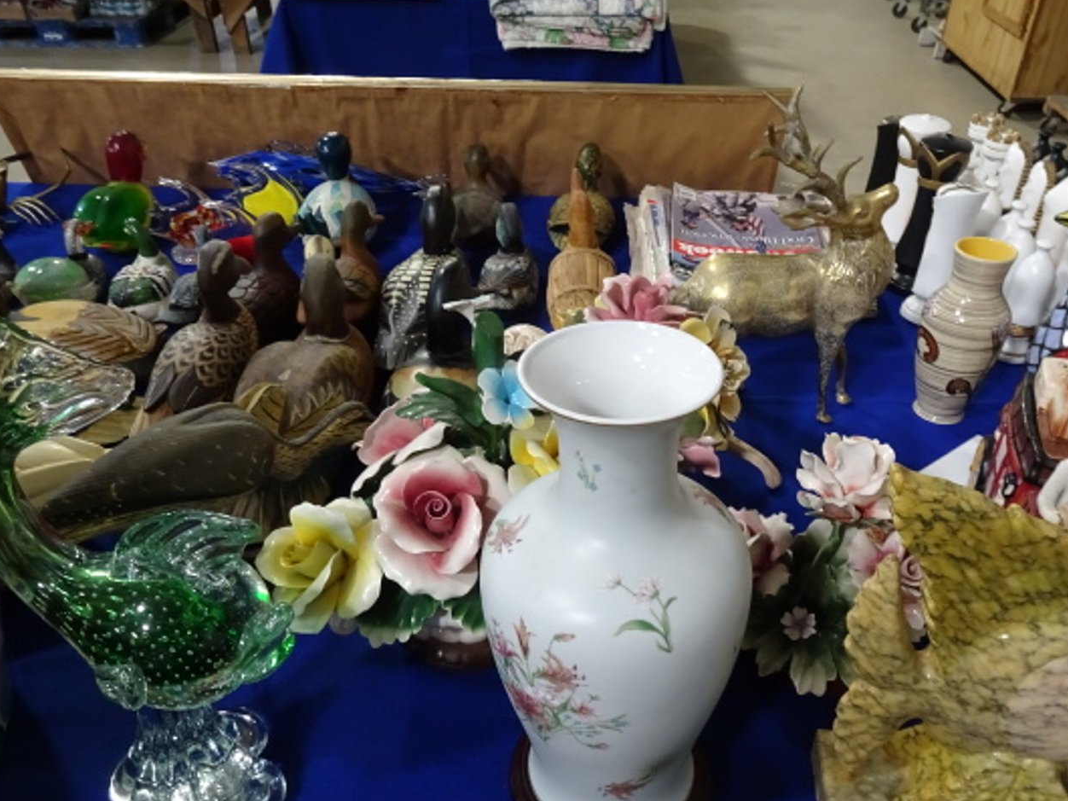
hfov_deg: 61.6
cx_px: 566
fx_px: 895
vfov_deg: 48.1
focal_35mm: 29
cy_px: 460
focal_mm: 4.1
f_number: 3.5
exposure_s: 1/30
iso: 500
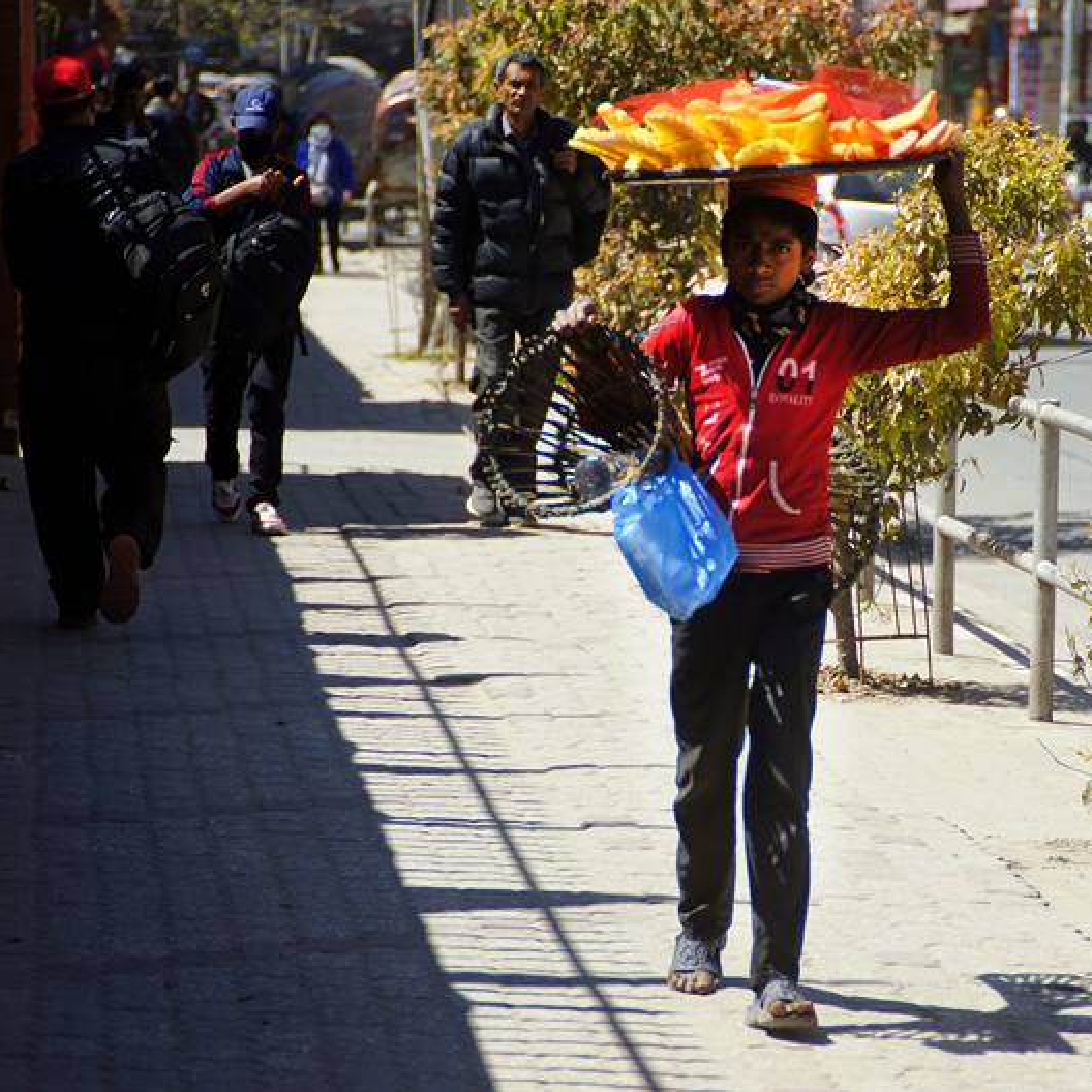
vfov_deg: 8.6
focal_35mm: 203
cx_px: 742
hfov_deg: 8.6
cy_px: 544
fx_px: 7232
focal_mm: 105
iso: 100
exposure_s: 1/640
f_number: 4.5
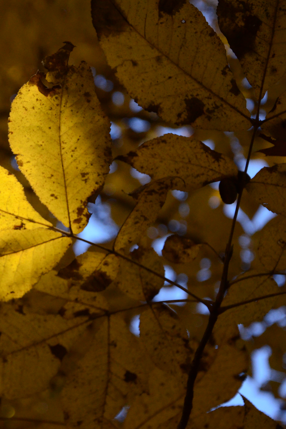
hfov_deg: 7.5
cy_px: 214
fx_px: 2157
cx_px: -27
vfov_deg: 11.4
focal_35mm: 181
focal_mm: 80
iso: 2000
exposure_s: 1/1250
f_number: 6.3
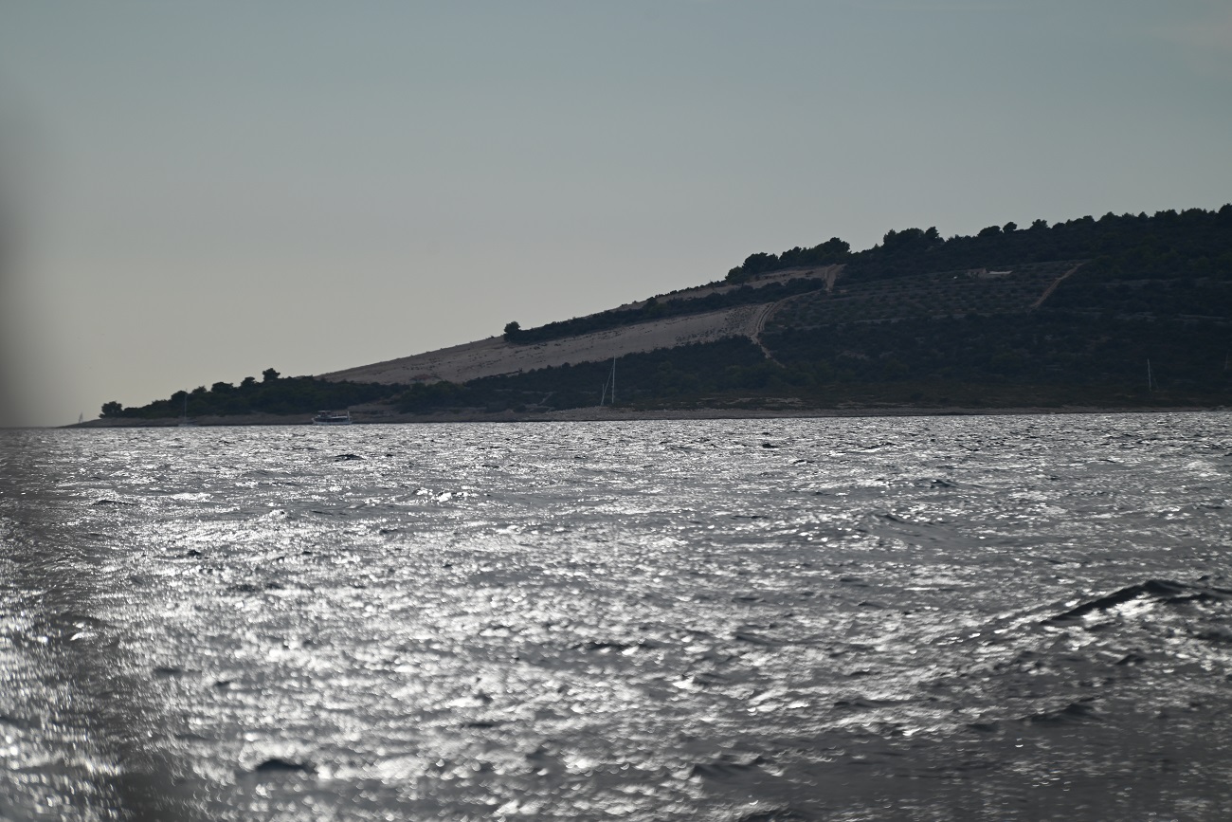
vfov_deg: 4.6
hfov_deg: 6.9
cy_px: 411
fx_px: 10267
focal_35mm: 300
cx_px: 616
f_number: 5.6
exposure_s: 1/1000
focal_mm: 300
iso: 100
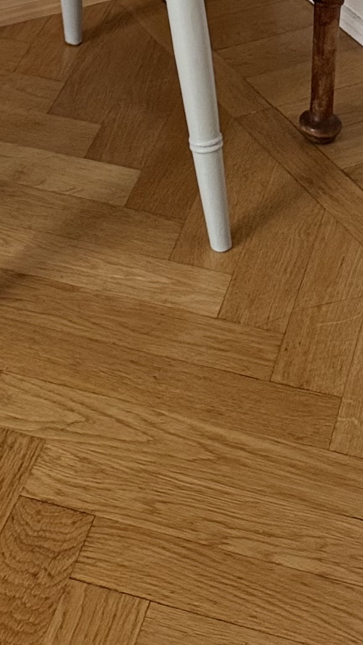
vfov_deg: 17.7
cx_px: 94
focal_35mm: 101
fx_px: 1729
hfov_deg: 12.0
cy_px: -463
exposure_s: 1/50
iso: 250
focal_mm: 6.76
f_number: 1.78
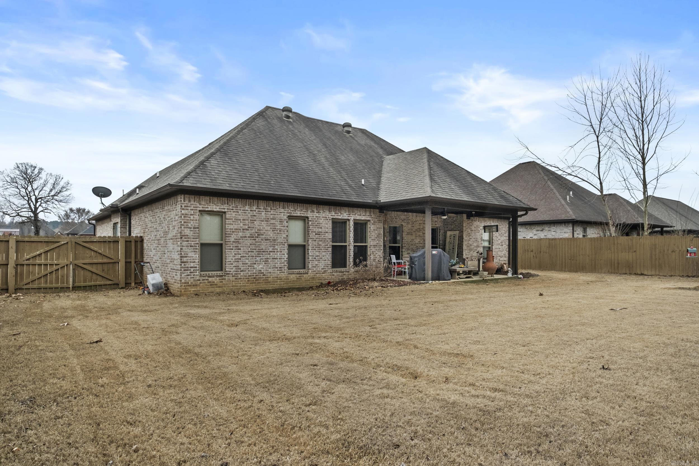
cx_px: 350
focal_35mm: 22
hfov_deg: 78.6
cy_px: 233
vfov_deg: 57.2
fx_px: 427
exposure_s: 1/160
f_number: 9
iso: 400
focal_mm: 14.5
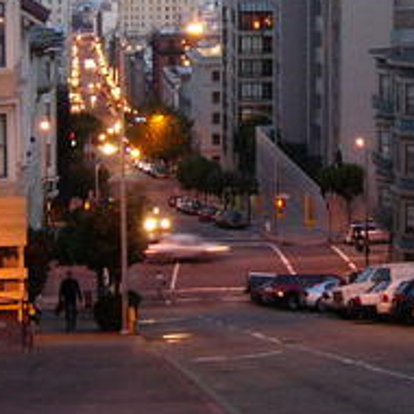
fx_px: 1407
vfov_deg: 16.5
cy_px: 22
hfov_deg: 16.7
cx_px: 251
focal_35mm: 104
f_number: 2.8
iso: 200
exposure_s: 1/8
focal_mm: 5.8
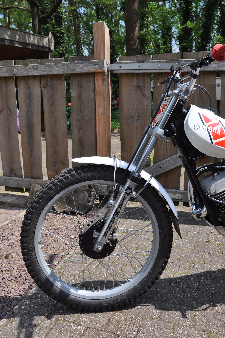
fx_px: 338
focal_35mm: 36
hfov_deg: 36.8
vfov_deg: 53.2
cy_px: 169
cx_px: 112
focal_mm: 24
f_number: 9
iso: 200
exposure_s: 1/320
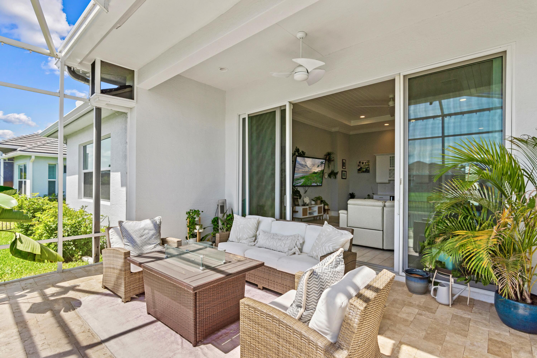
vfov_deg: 72.1
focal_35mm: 16
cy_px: 179
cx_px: 268
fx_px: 246
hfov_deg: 95.0
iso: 320
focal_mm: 11
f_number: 6.3
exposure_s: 1/50
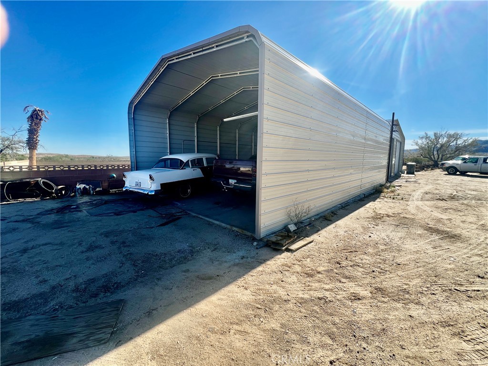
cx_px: 244
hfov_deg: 106.2
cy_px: 183
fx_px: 183
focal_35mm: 13
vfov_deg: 89.9
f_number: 1.8
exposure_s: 1/896
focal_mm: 1.57
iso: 32
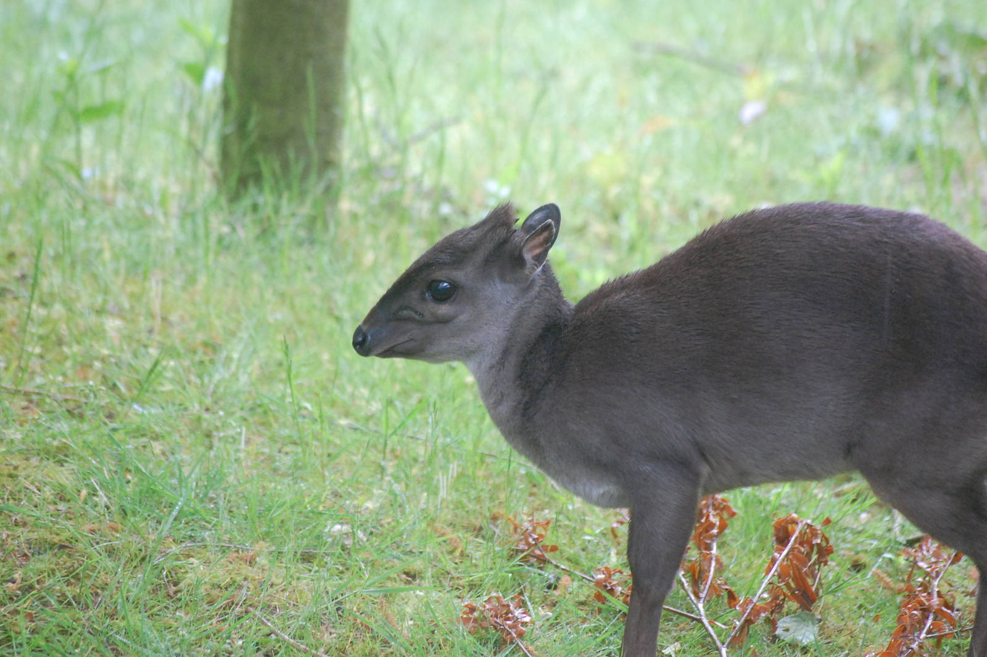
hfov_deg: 6.9
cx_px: 494
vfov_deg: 4.6
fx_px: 8218
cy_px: 328
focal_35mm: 300
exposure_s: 1/60
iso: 1600
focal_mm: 200
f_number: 5.6
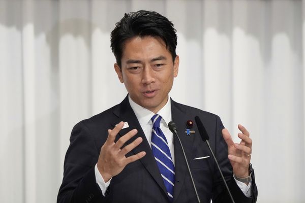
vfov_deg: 1.8
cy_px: 102
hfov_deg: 2.7
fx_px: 6506
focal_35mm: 768
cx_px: 152
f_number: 6.3
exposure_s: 1/250
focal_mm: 512
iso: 6400
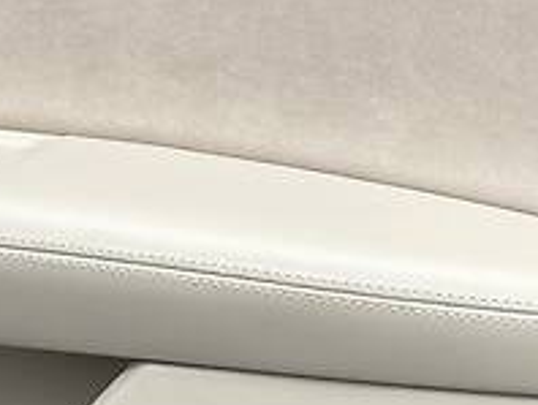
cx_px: -43
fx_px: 1634
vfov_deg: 14.1
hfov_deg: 18.1
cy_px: 174
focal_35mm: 105
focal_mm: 4.2
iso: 32
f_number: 1.8
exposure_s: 1/957
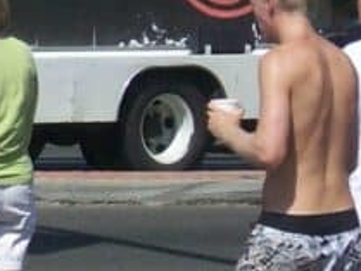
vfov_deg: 3.3
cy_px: -57
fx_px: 4706
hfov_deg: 4.3
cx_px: -356
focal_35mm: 451
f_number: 4.7
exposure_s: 1/695
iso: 80
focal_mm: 15.3
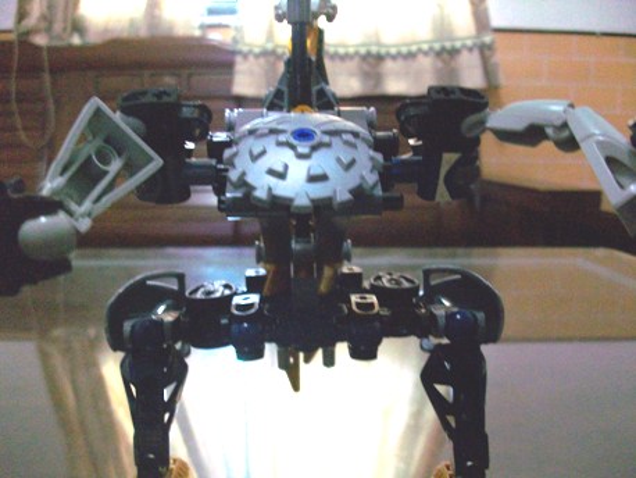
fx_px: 588
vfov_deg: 44.2
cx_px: 318
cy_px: 239
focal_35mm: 32
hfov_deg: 56.8
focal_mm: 5.7
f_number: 2.8
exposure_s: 1/5
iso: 160
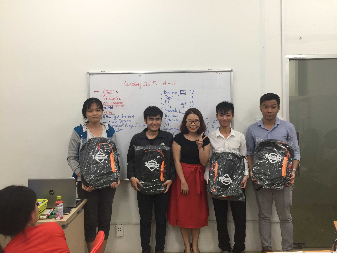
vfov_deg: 48.2
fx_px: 282
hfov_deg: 61.7
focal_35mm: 29
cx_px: 168
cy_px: 126
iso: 32
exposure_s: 1/33
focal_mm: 4.15
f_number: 2.2
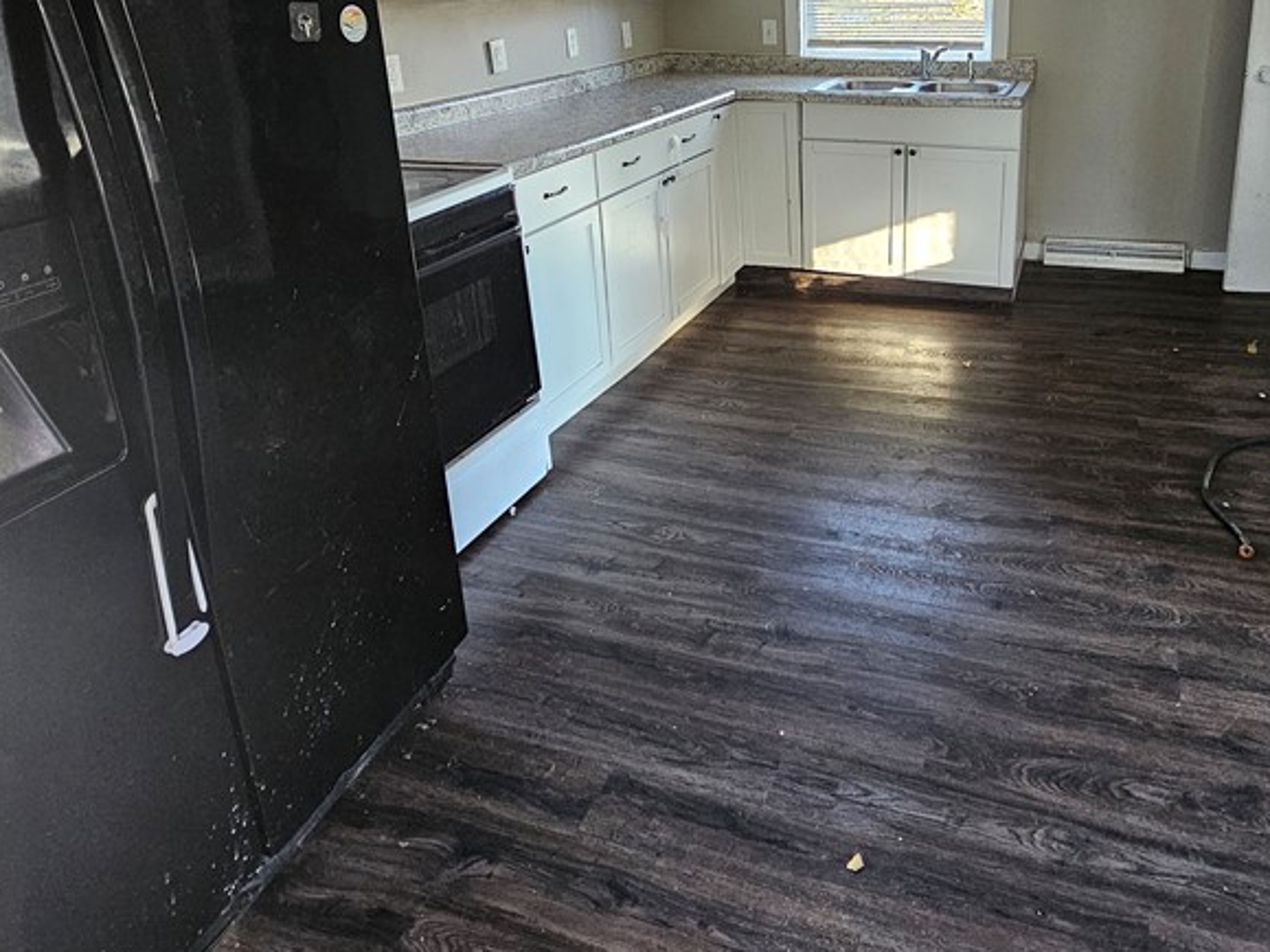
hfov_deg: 72.6
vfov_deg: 55.3
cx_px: 798
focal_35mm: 23
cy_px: 208
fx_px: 844
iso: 320
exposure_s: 1/77.4
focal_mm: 2.2
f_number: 2.2
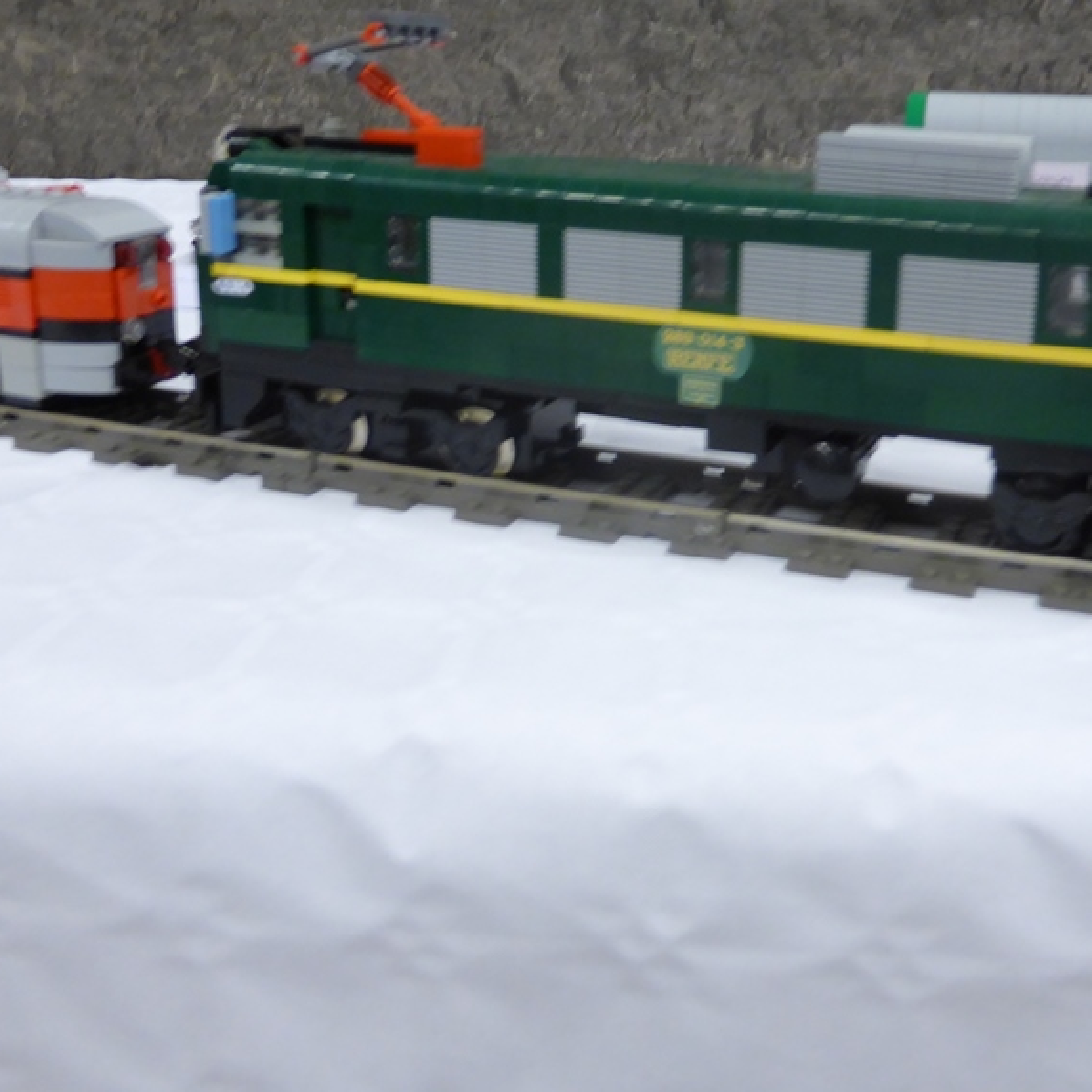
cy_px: 409
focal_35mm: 38
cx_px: 689
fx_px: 1356
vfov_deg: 43.5
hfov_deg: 43.5
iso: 200
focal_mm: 4.3
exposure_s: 1/8
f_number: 3.3
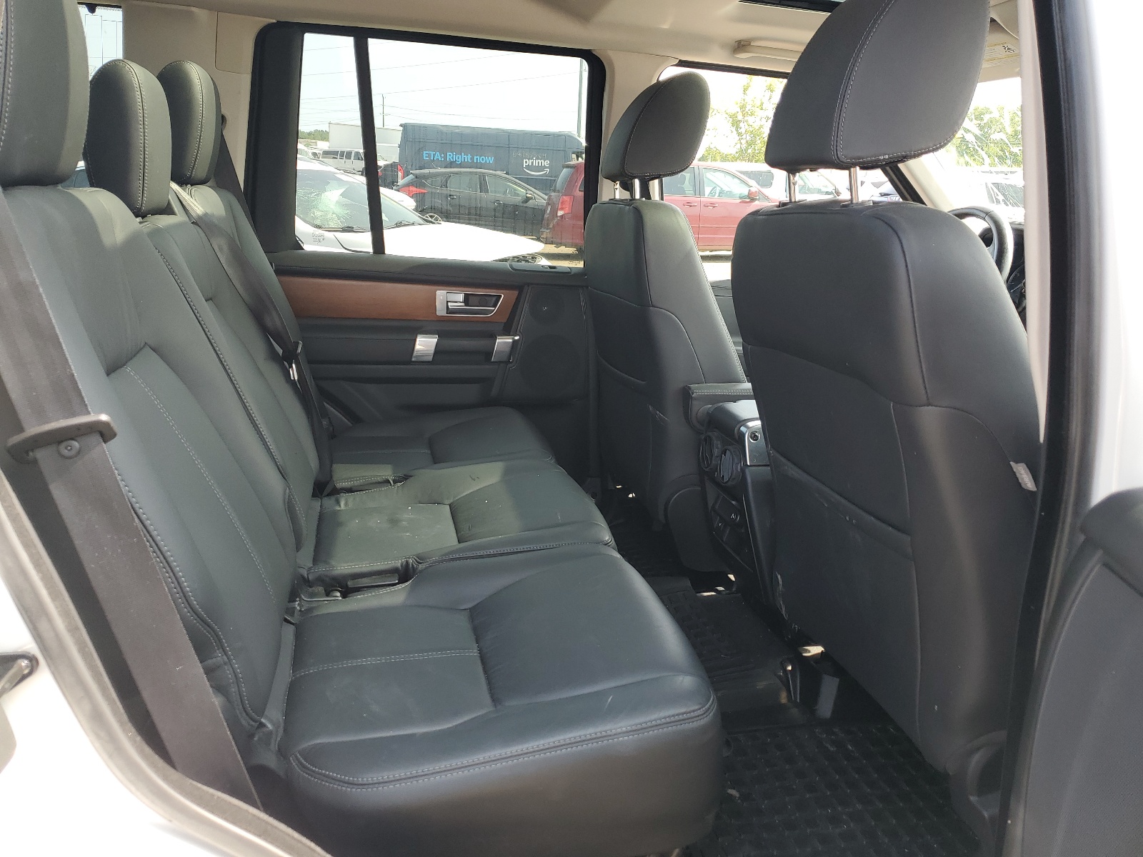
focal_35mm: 26
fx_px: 859
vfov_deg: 53.1
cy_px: 428
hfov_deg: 67.3
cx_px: 572
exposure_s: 1/238
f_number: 1.5
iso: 50
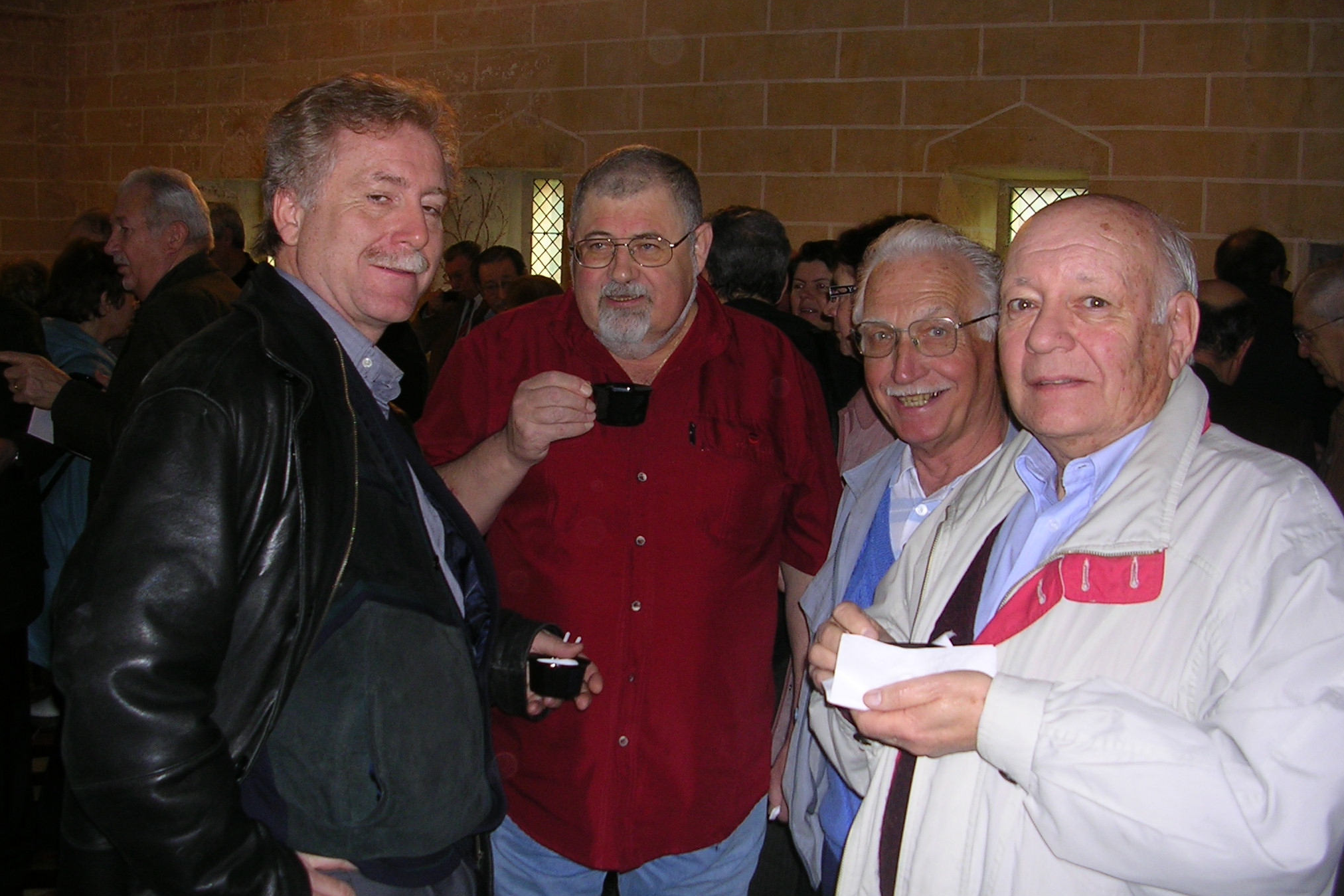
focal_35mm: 40
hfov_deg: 48.5
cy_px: 451
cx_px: 669
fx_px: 1493
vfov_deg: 33.4
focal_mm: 5.8
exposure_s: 1/60.1
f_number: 2.8
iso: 50
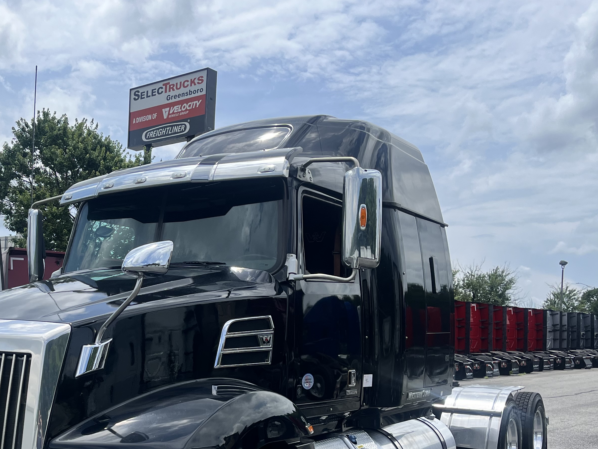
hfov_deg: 41.9
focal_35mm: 44
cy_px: 333
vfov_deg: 32.3
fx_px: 760
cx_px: 162
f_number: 1.6
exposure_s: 1/5076
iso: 50
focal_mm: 5.1
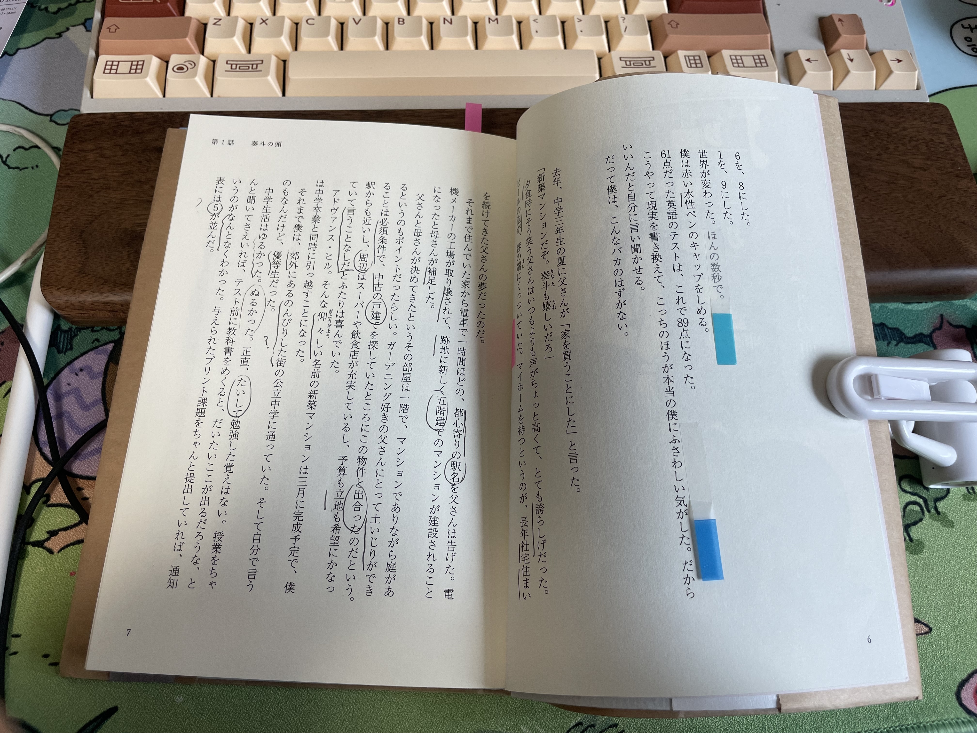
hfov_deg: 67.3
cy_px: 366
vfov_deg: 53.1
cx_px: 488
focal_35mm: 26
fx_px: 734
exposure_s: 1/60
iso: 64
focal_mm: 4.2
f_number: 1.6
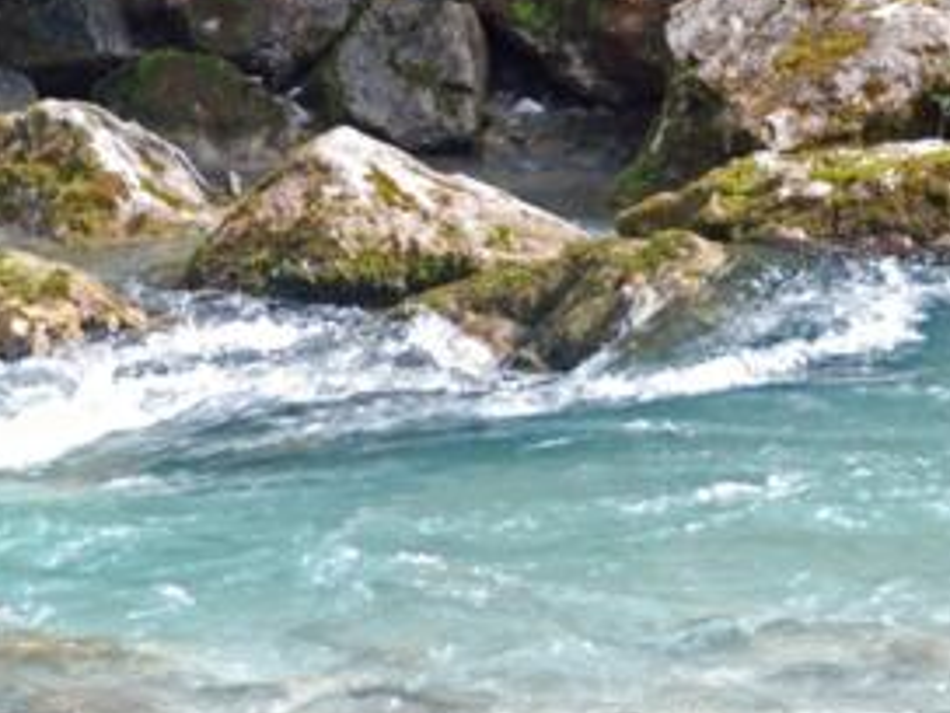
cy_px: 157
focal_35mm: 332
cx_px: 674
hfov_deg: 6.0
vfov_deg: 4.5
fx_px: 9116
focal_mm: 95
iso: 160
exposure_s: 1/100
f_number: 7.1
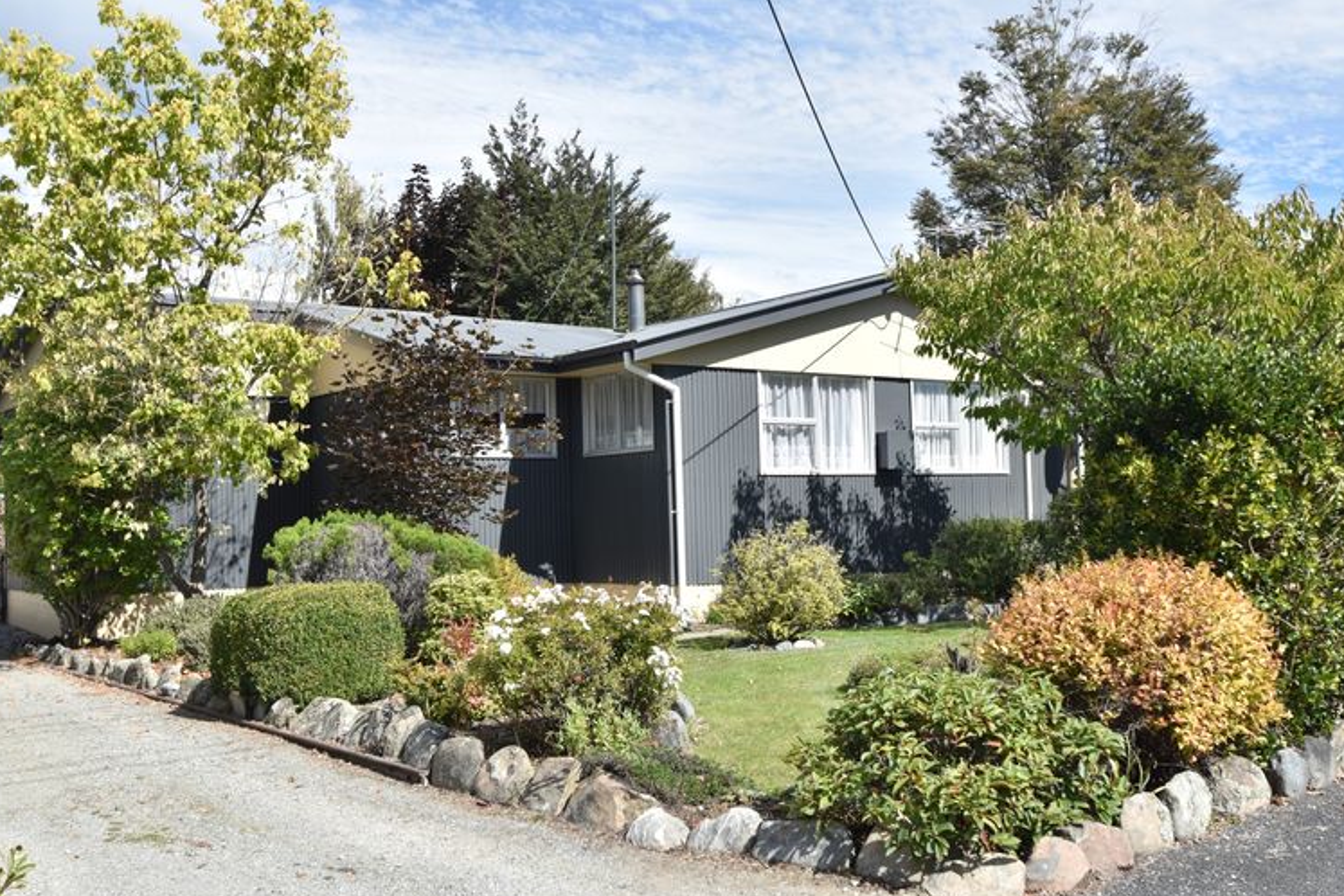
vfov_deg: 35.9
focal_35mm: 37
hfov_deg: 51.9
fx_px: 1381
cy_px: 459
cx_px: 671
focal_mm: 24
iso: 200
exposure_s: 1/400
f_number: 10
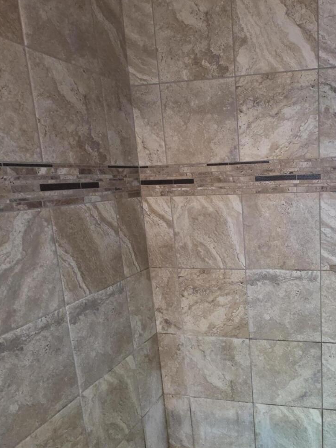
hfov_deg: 48.4
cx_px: 270
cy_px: 254
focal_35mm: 27
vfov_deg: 65.1
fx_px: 350
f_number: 1.9
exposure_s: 1/60
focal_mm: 2.2
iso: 200
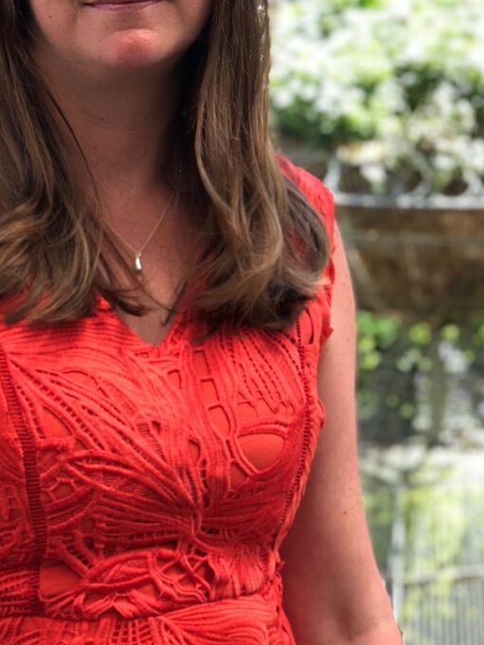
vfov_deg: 18.7
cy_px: 208
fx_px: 1957
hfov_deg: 14.0
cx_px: 105
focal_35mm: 105
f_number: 2.4
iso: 16
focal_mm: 6
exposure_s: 1/50
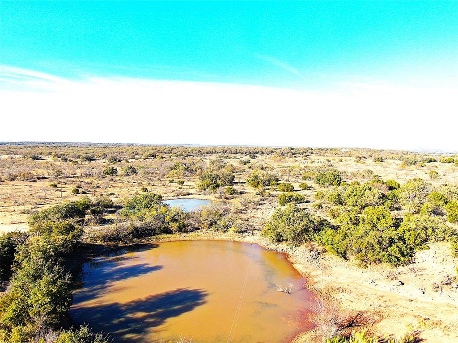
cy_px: 172
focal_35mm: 24
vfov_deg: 56.8
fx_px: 318
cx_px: 229
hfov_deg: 71.6
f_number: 2.8
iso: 110
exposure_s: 1/500
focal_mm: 4.39
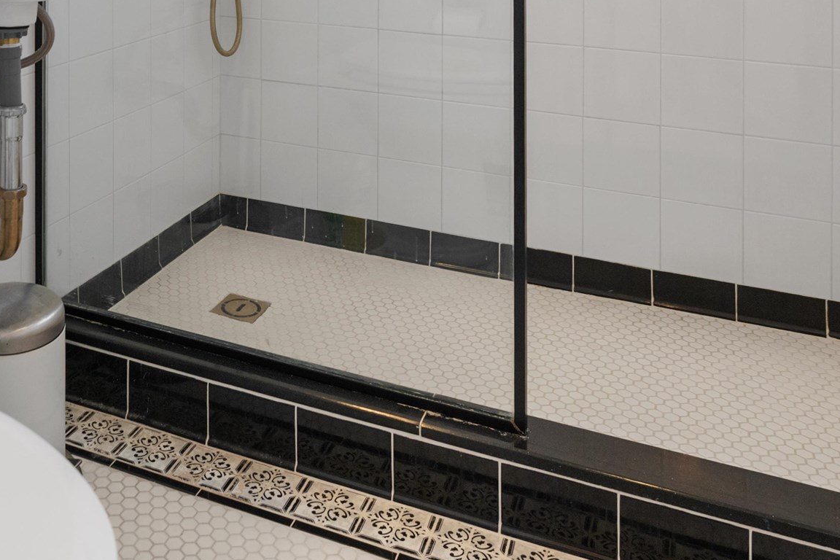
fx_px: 939
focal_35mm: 40
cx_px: 217
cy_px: -90
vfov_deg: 29.2
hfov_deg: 46.6
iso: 400
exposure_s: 1/30
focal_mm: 15.1
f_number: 4.5
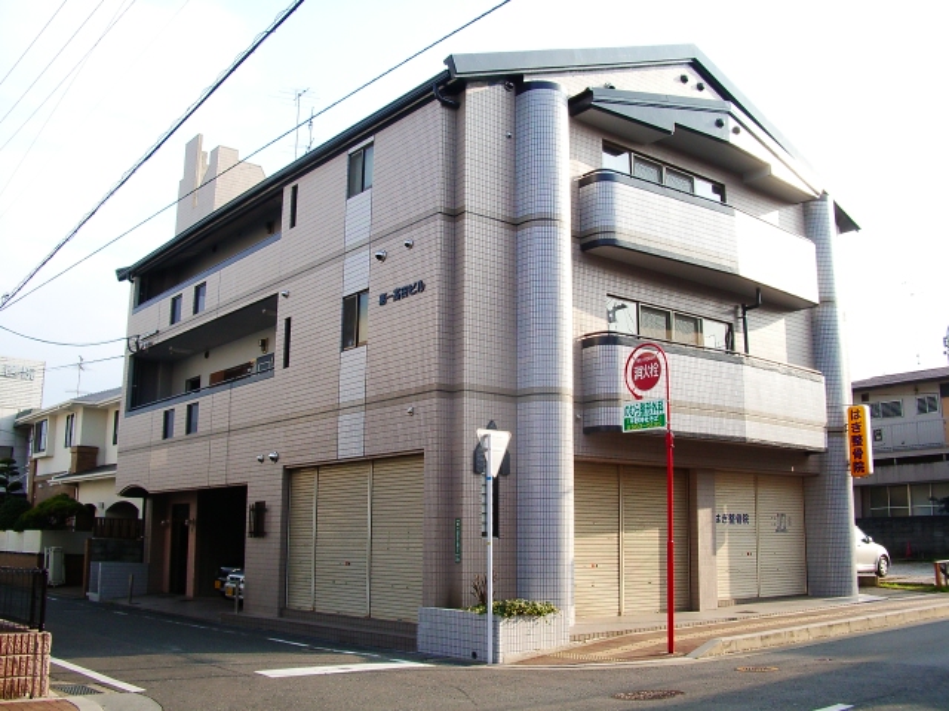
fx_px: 960
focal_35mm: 35
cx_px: 474
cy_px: 356
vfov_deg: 40.7
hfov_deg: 52.6
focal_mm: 5.8
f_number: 4.3
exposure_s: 1/160
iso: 80
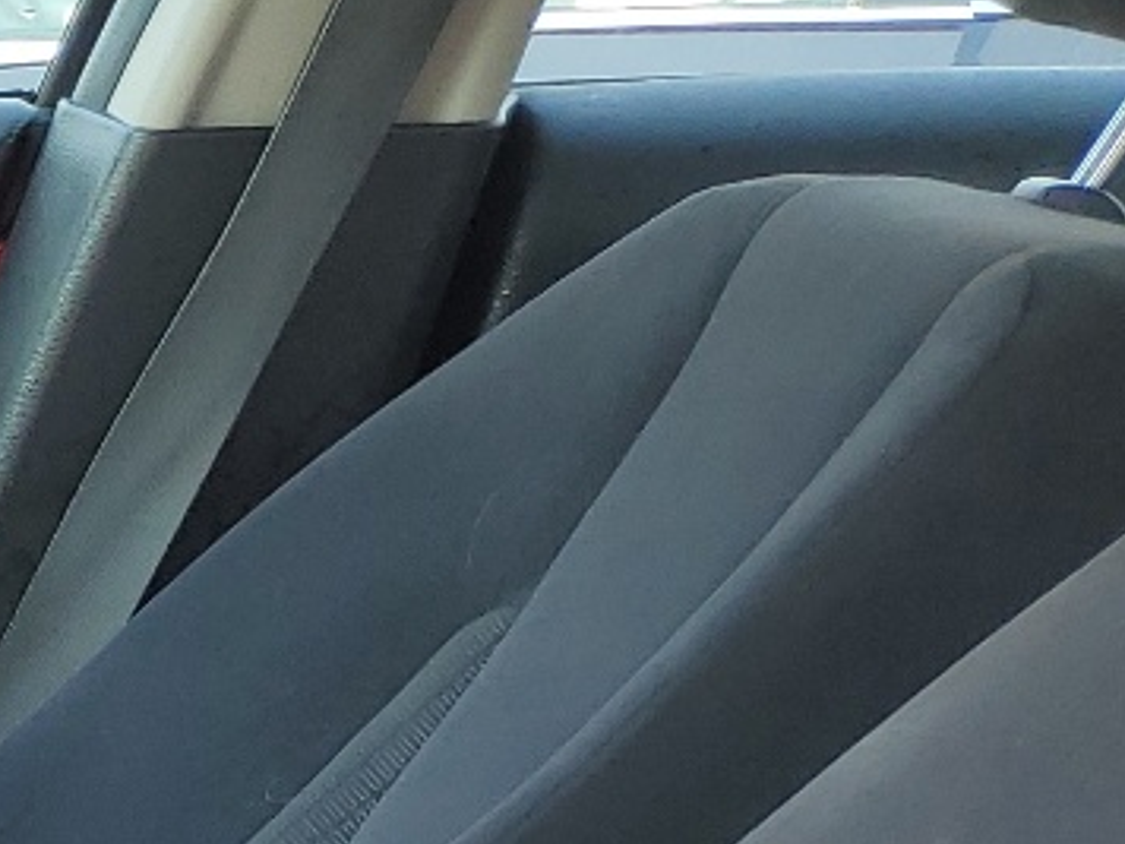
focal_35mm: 117
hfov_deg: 13.9
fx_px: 3802
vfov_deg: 11.4
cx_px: -1195
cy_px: 1682
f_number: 1.5
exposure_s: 1/370
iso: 50
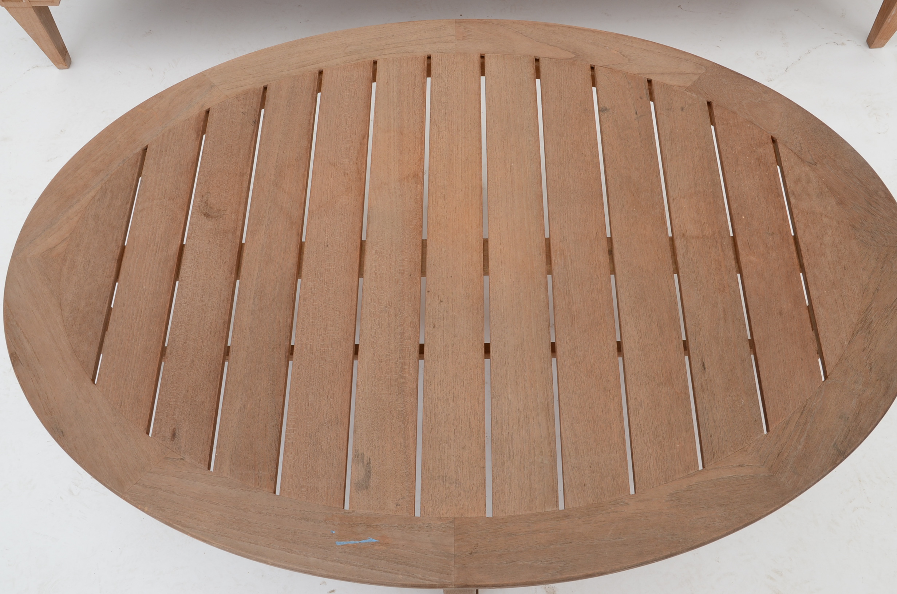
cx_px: 448
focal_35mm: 33
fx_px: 821
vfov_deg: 39.8
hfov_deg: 57.3
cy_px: 297
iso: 320
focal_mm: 22
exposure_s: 1/125
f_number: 11
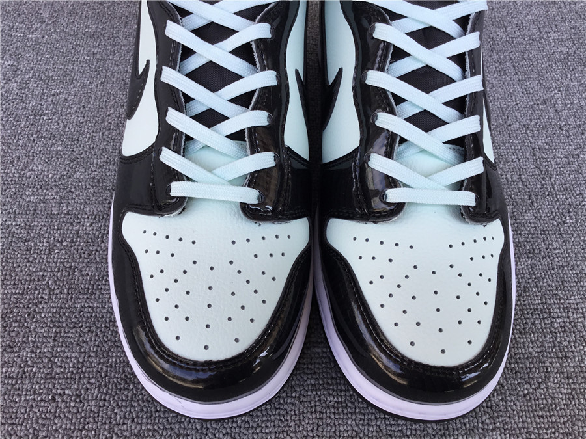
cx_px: 293
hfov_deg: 58.4
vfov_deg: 45.4
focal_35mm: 31
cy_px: 220
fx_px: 525
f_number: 2.4
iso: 25
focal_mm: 3.3
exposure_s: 1/255
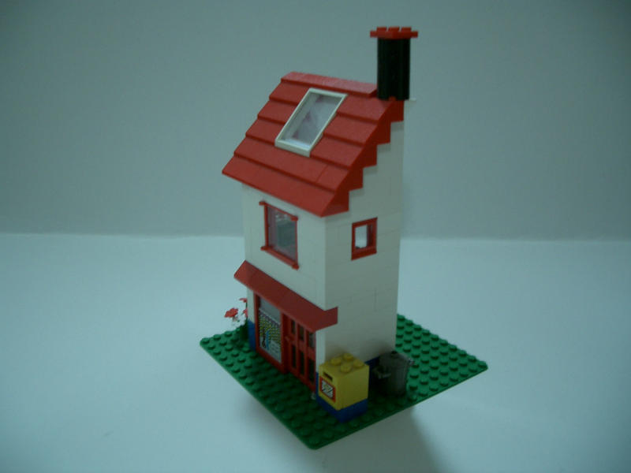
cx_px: 316
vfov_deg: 40.7
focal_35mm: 35
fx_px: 638
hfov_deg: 52.6
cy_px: 236
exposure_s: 1/13
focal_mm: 5.8
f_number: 2.6
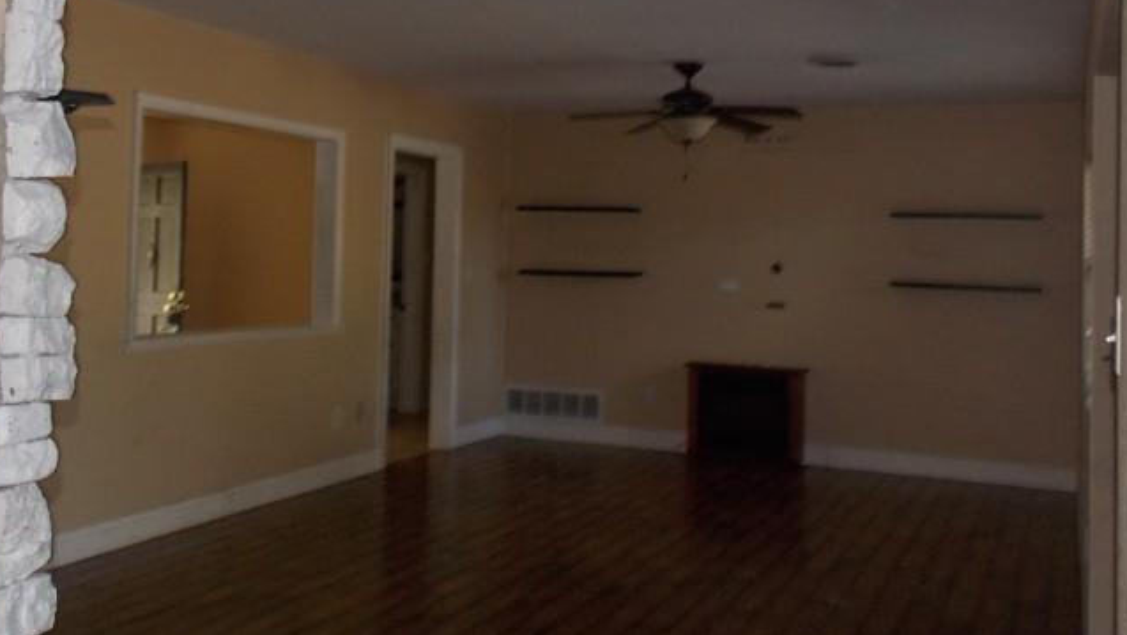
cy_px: 203
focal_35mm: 42
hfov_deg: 48.2
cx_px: 487
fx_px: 1256
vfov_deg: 28.2
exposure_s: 1/30
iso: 200
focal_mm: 4.3
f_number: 3.1
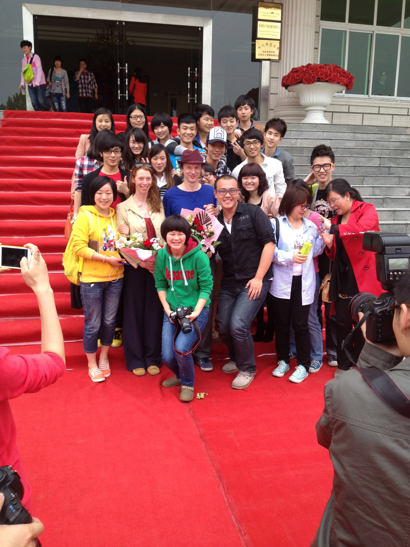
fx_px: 553
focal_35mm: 35
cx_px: 205
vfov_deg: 52.6
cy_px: 274
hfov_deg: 40.7
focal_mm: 4.28
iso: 64
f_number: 2.4
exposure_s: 1/245
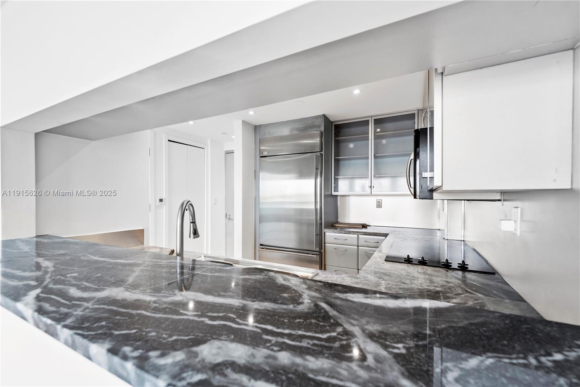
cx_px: 290
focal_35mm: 15
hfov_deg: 100.4
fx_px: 242
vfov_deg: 77.3
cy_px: 194
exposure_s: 1/10
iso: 320
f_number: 8
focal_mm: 15
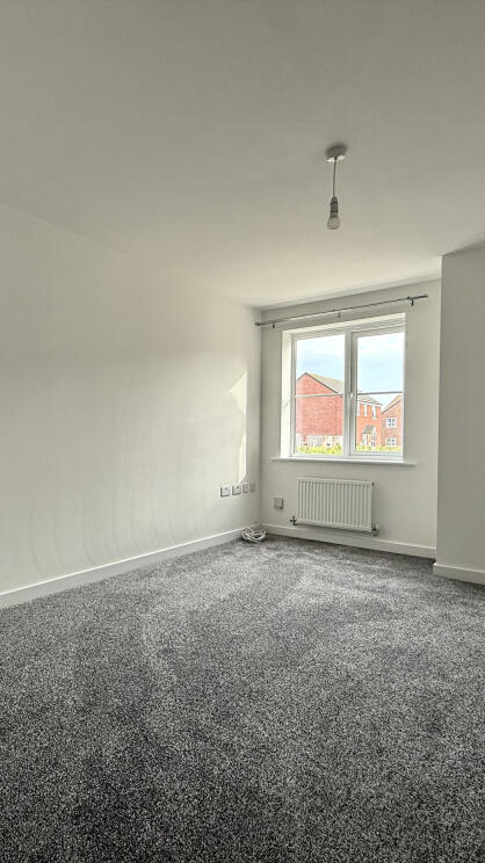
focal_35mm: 21
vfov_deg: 83.8
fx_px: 481
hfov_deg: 52.7
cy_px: 444
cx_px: 167
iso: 64
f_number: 2.2
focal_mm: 2.22
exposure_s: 1/118
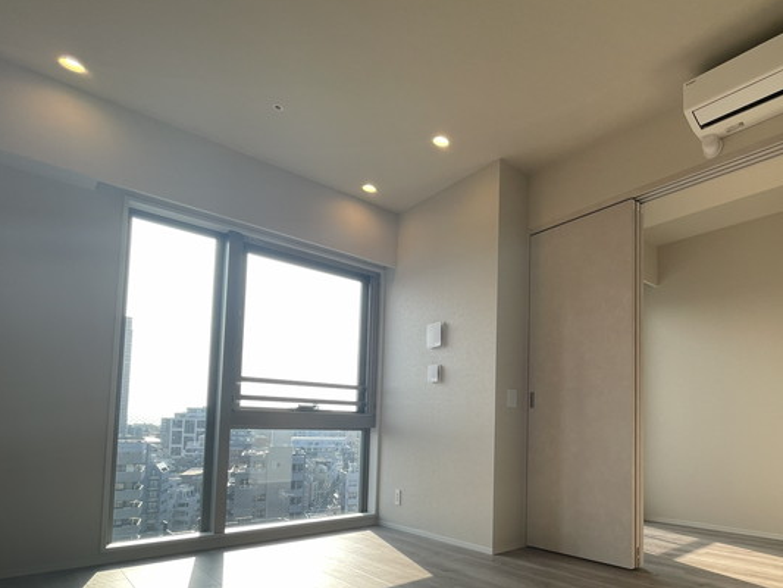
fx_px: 475
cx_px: 560
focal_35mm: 21
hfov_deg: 74.8
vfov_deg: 61.4
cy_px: 407
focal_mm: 1.55
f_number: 2.4
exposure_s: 1/159
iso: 25
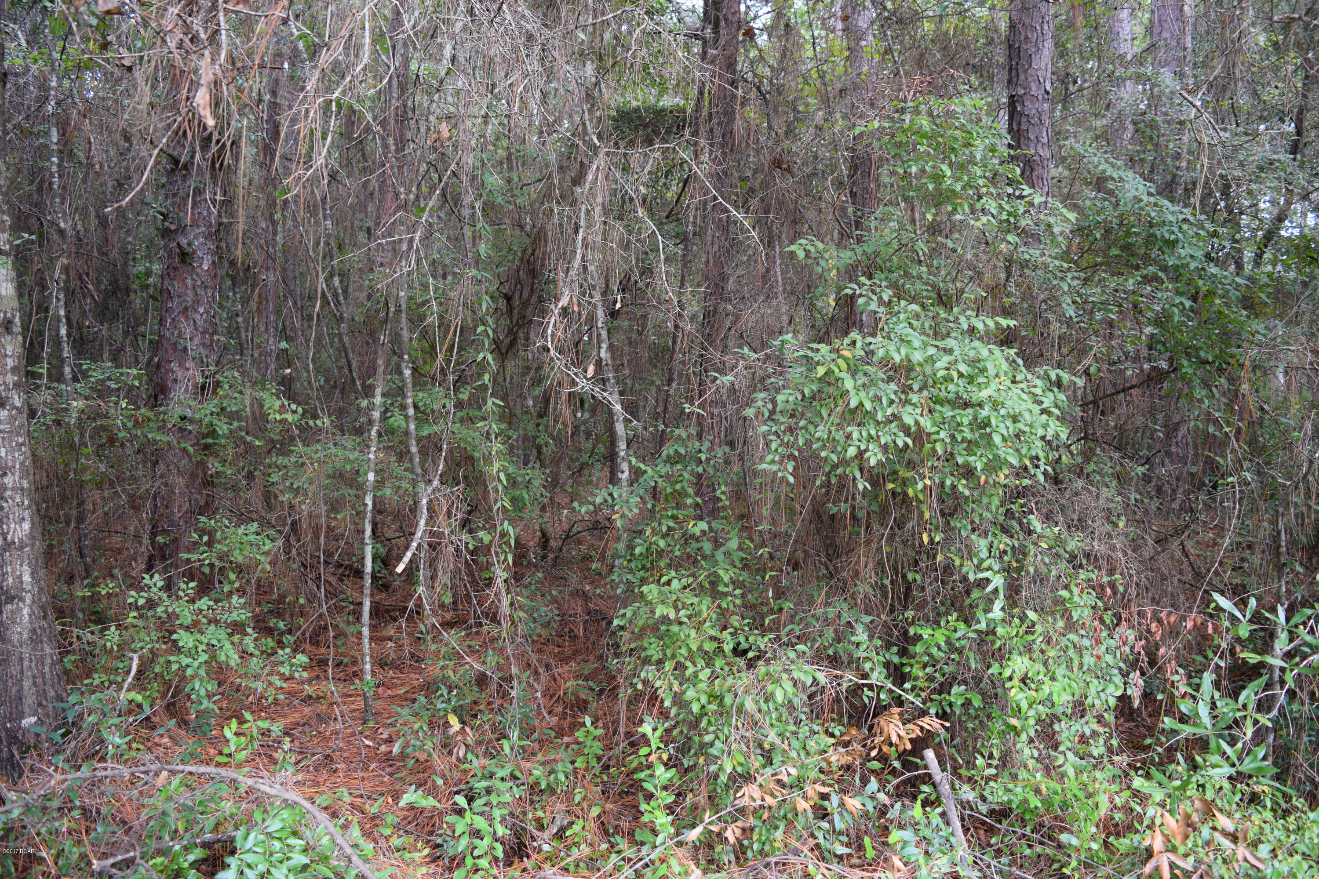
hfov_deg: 67.4
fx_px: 989
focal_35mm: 27
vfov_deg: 47.9
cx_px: 660
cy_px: 440
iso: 400
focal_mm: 18
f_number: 4.5
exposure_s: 1/80
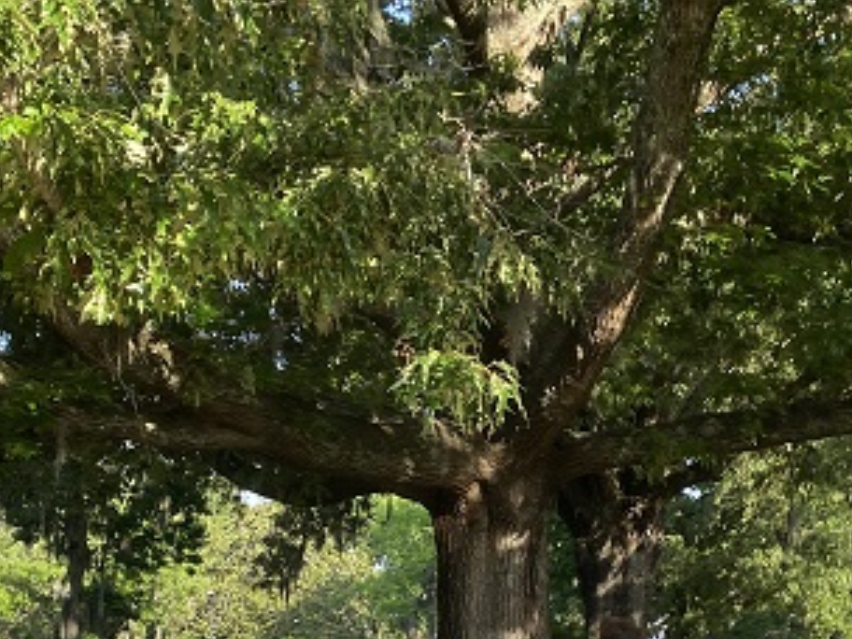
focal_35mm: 69
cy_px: 624
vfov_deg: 20.7
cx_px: 343
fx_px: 1698
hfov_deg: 28.1
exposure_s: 1/898
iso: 32
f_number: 1.8
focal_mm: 4.25
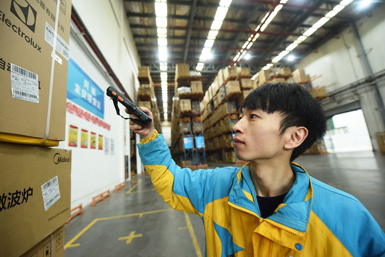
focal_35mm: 14
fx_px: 150
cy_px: 128
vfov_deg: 81.3
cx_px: 192
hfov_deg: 104.2
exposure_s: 1/125
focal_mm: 14
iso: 1600
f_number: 3.2
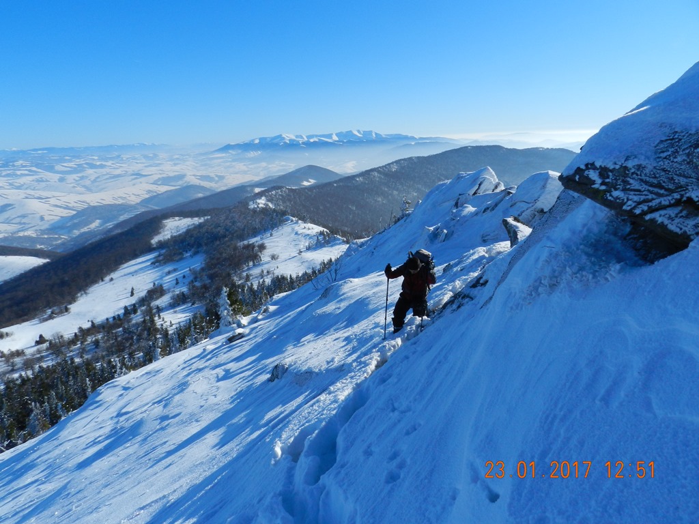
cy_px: 262
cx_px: 350
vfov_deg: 58.9
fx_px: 464
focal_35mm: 23
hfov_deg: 73.9
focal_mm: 4
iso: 160
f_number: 5.6
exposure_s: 1/800
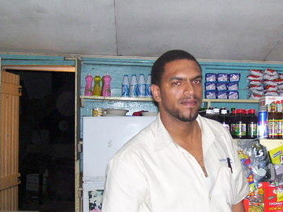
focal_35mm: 64
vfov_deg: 22.9
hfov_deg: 30.2
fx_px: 523
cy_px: 136
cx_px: 169
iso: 200
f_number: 2.7
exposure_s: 1/60
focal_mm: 6
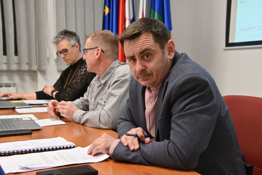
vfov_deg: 28.1
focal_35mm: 48
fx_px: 349
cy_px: 88
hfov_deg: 41.1
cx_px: 131
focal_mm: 32
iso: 1000
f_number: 4
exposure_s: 1/250
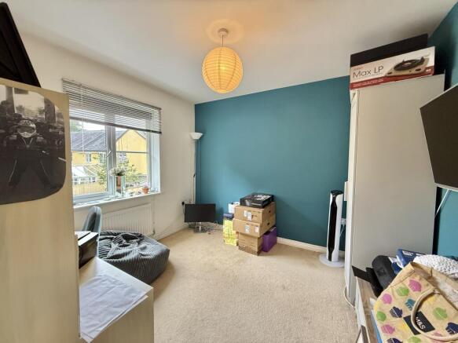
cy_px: 172
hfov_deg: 102.1
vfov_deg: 85.7
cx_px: 229
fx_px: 185
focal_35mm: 14
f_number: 2.2
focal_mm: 2.22
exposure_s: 1/100
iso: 500
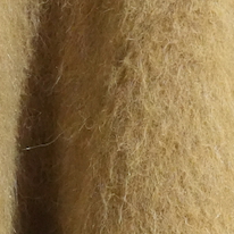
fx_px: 3273
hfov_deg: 4.1
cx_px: 16
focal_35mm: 428
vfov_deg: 4.1
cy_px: 229
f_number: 10
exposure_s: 1/125
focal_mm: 81
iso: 16000
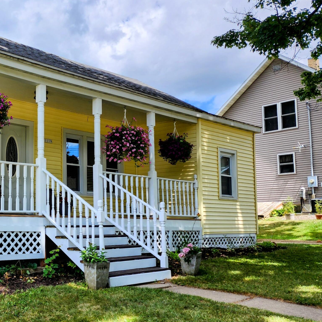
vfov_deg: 41.8
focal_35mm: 40
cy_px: 184
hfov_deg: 38.0
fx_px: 421
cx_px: 12
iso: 12
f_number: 1.8
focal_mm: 6.4
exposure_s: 1/829
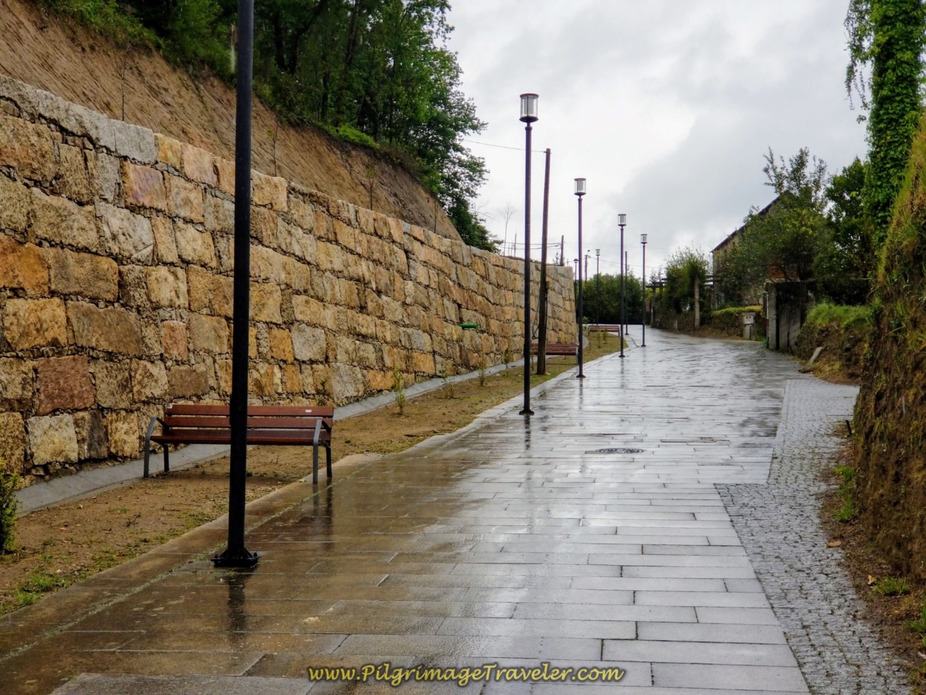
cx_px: 463
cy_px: 348
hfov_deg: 36.8
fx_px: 1391
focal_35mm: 52
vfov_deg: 28.0
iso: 25
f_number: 2.4
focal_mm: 6
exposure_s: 1/708
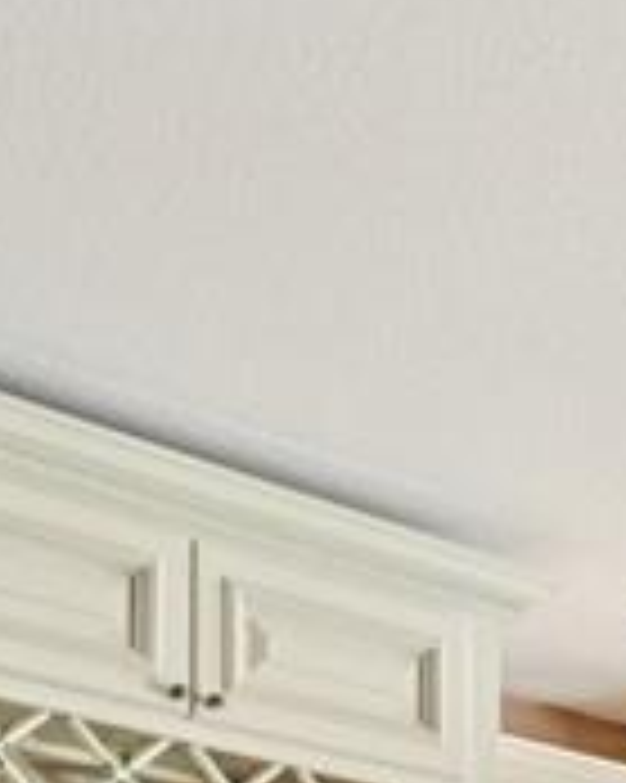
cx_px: 982
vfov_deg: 18.6
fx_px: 1924
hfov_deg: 16.6
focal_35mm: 83
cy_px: 1354
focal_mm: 10
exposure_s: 1/10
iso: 800
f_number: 8
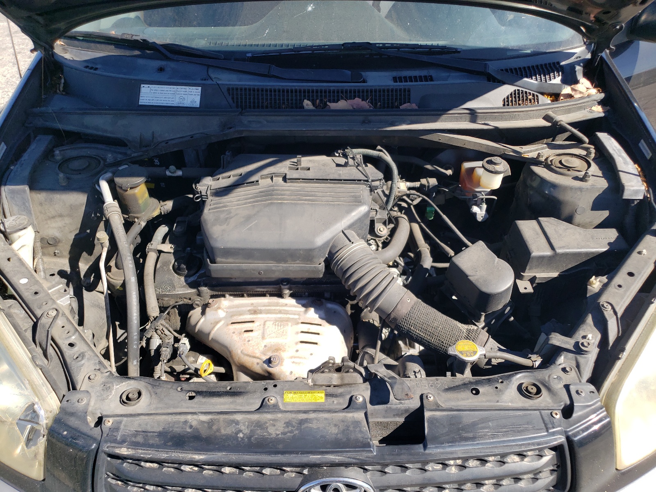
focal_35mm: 26
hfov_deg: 67.3
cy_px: 246
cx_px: 328
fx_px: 493
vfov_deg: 53.1
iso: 50
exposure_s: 1/1250
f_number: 1.5
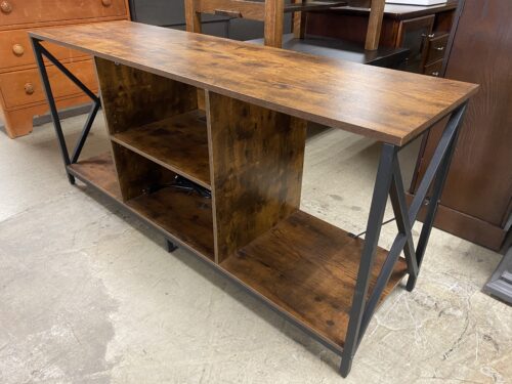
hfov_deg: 67.3
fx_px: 385
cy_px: 192
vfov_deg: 53.1
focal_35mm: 26
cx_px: 256
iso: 400
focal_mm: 4.25
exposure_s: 1/40
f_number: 1.8
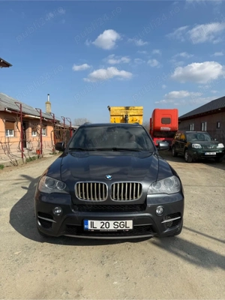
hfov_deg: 56.8
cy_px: 150
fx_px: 208
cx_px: 112
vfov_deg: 71.6
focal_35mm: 24
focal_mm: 6.76
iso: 80
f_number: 1.78
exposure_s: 1/4405
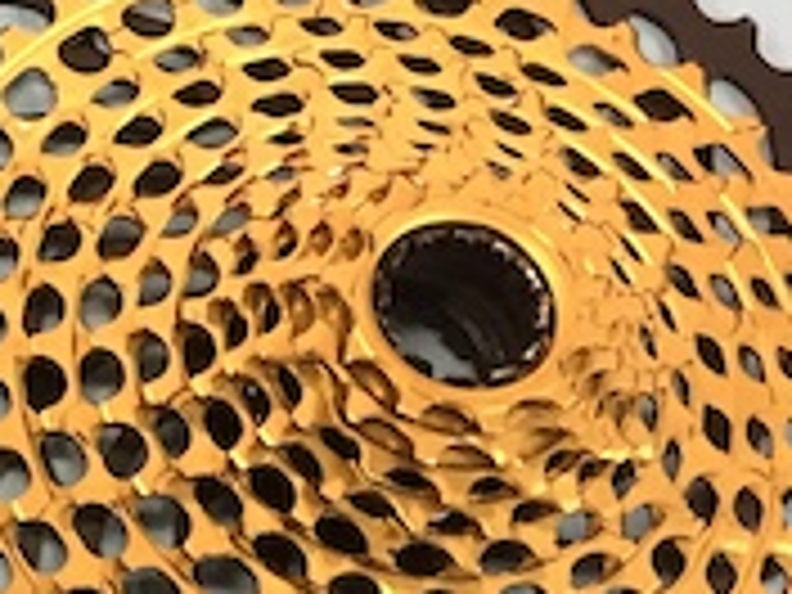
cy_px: 423
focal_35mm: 132
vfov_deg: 11.2
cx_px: -657
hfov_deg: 13.4
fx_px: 3020
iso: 125
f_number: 2.2
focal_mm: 4.15
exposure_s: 1/30
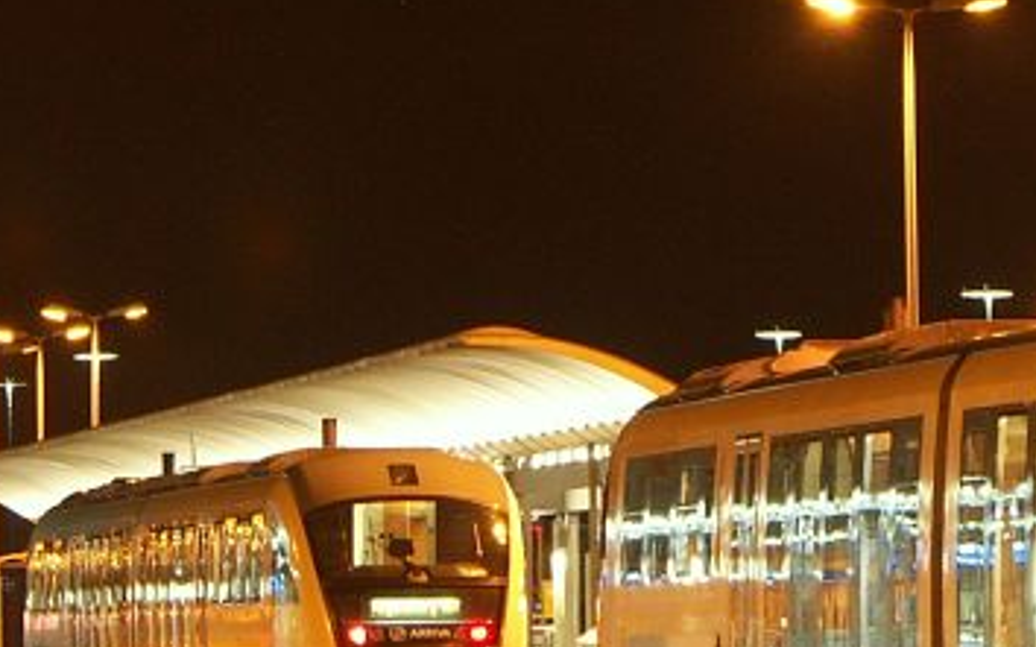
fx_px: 11093
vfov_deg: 3.3
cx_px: 1197
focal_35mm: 393
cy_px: 102
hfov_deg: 5.3
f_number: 5
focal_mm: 32.75
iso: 100
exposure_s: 2.5
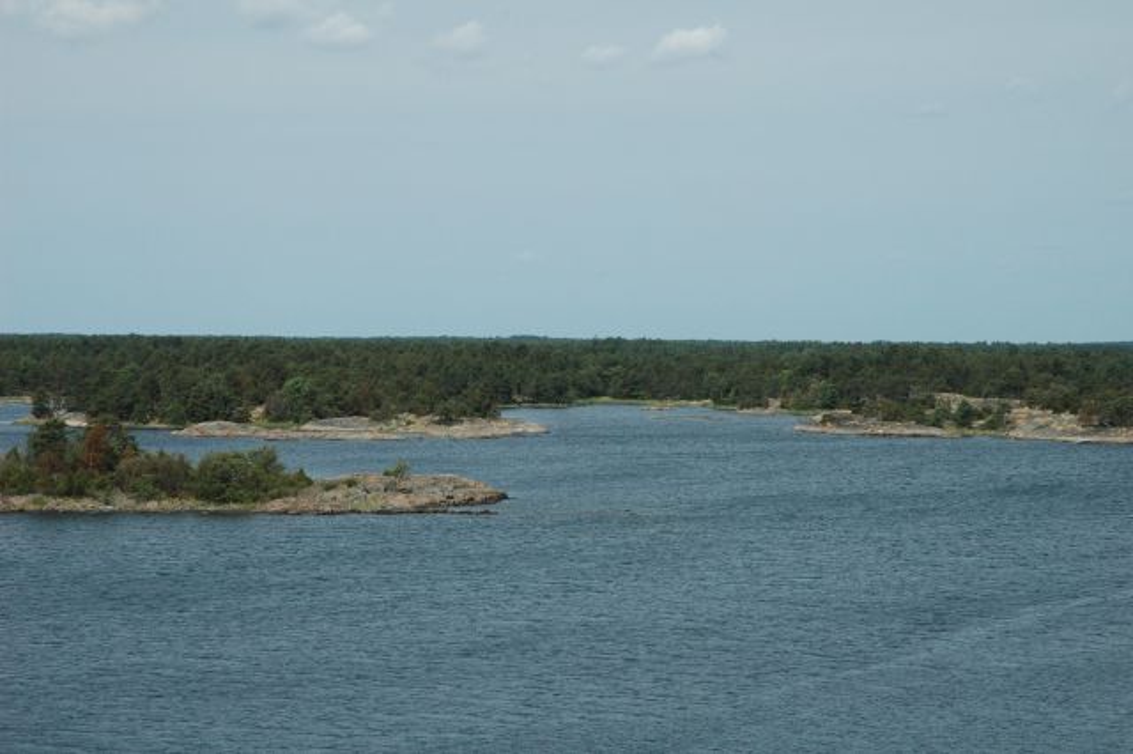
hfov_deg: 19.5
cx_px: 566
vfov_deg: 13.0
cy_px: 377
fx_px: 3303
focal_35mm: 105
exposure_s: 1/800
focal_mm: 70
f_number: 14
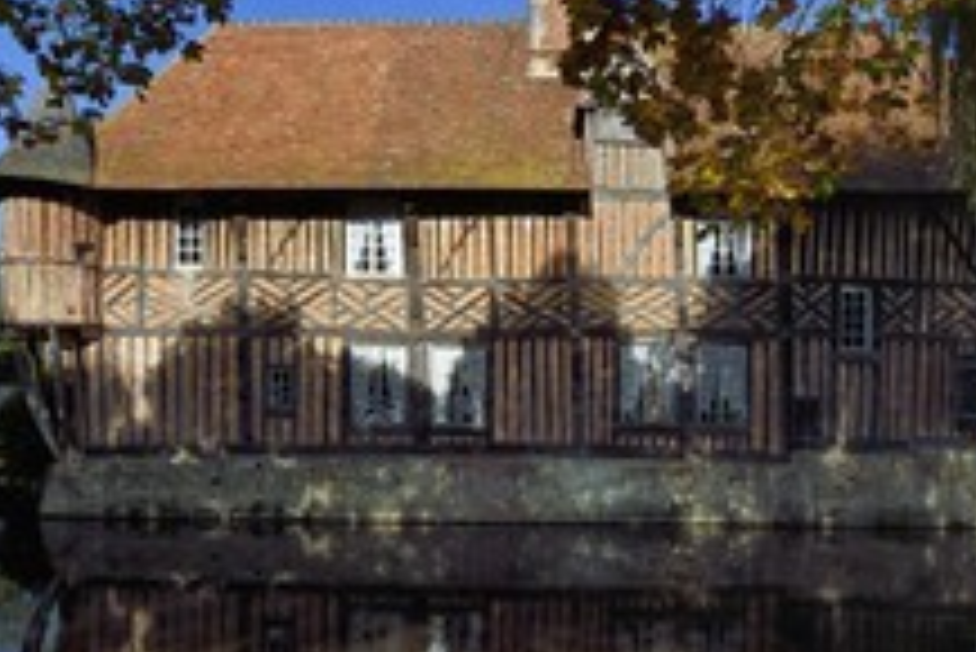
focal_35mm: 29
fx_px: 787
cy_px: 445
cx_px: 544
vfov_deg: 44.2
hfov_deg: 63.4
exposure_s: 1/250
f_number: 11
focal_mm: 15
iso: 200
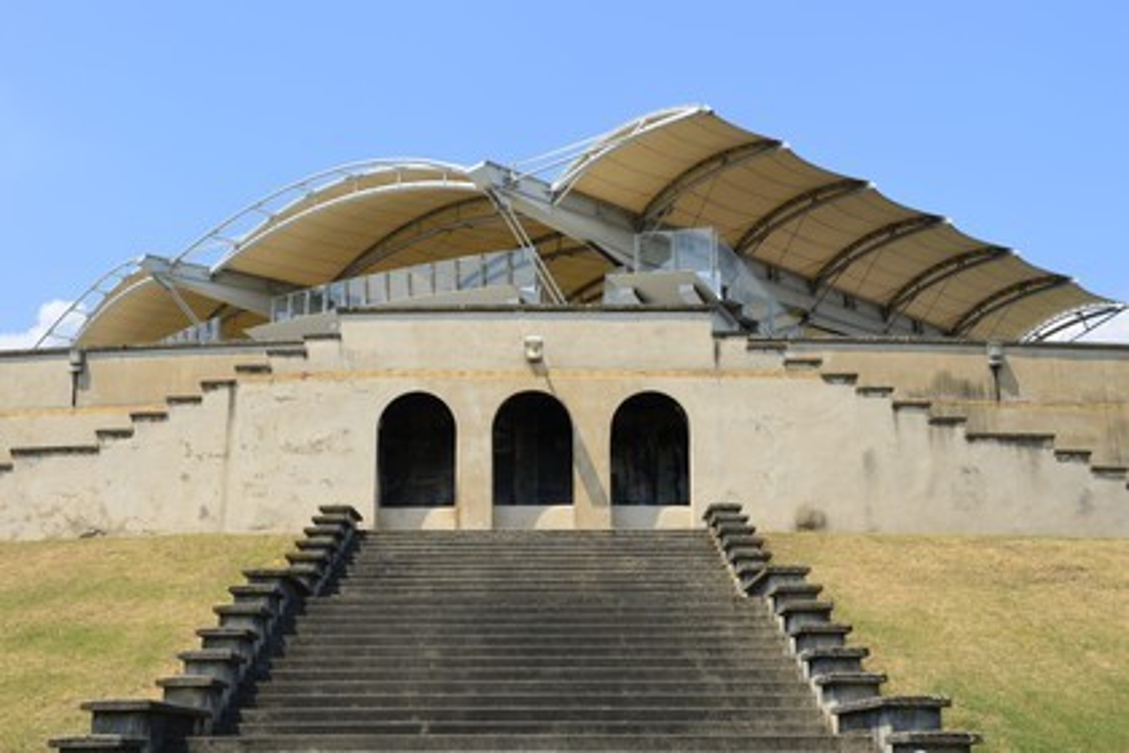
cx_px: 564
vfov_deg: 31.9
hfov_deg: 46.4
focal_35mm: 42
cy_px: 376
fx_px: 1317
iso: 100
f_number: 8
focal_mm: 42
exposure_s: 1/250
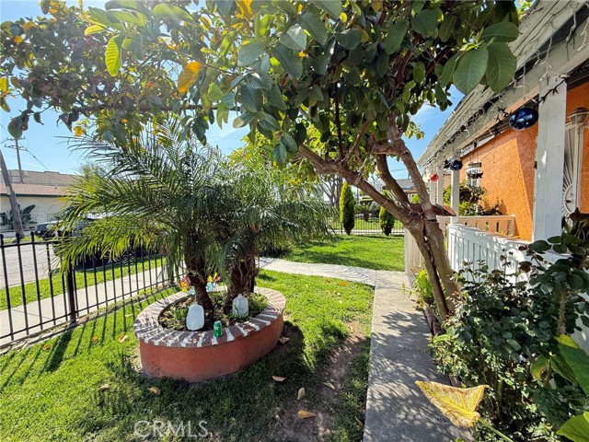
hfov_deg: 102.1
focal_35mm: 14
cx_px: 294
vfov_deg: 85.7
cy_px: 221
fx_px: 238
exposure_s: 1/445
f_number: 2.2
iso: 64
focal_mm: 2.22
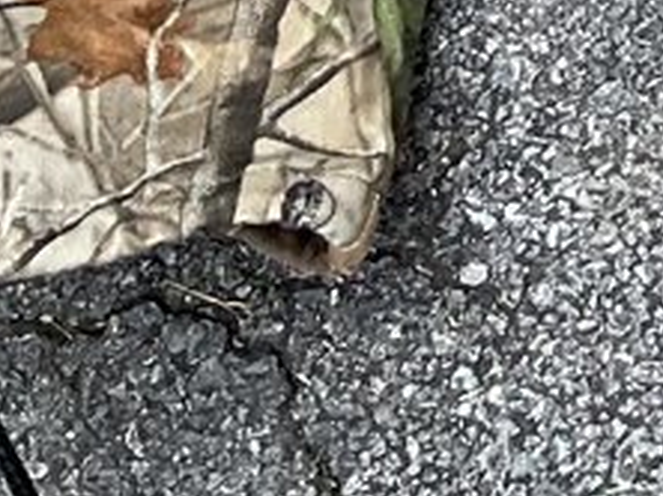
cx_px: 1701
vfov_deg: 6.9
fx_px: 3788
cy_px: -865
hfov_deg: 8.9
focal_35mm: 198
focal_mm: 3
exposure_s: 1/180
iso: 16
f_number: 1.8
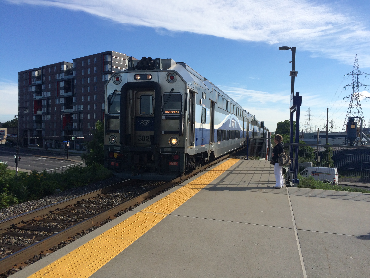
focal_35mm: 29
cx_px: 185
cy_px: 139
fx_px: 310
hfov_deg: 61.7
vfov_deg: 48.2
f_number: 2.2
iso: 32
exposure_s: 1/2415
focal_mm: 4.15
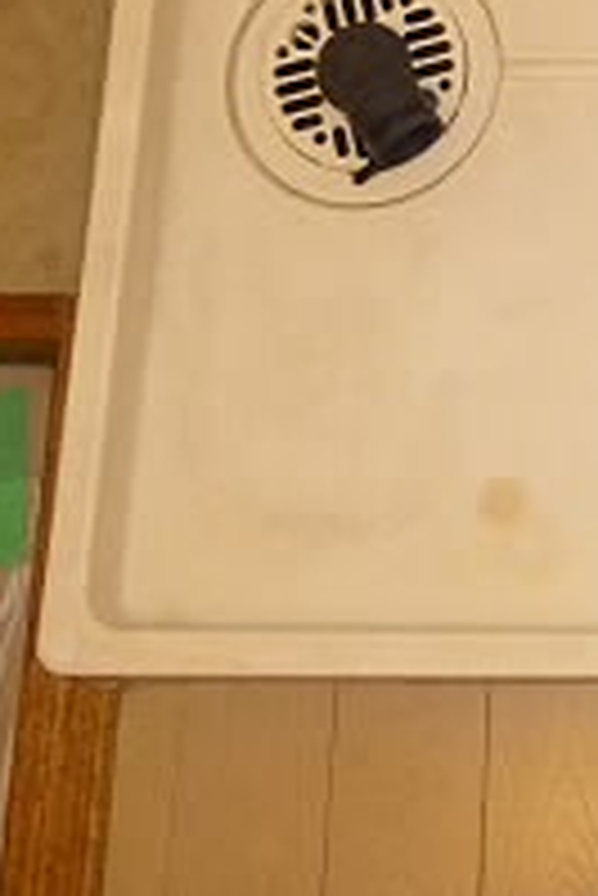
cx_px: 863
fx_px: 2064
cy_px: -106
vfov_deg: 22.9
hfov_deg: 15.4
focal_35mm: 83
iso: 800
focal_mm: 4.5
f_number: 3.1
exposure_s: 1/60
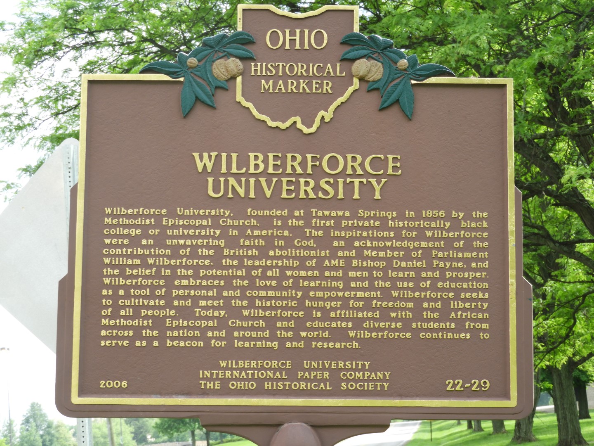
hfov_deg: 24.4
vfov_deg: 18.4
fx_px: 1373
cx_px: 297
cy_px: 223
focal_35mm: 80
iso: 100
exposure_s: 1/160
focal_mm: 14.3
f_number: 4.5
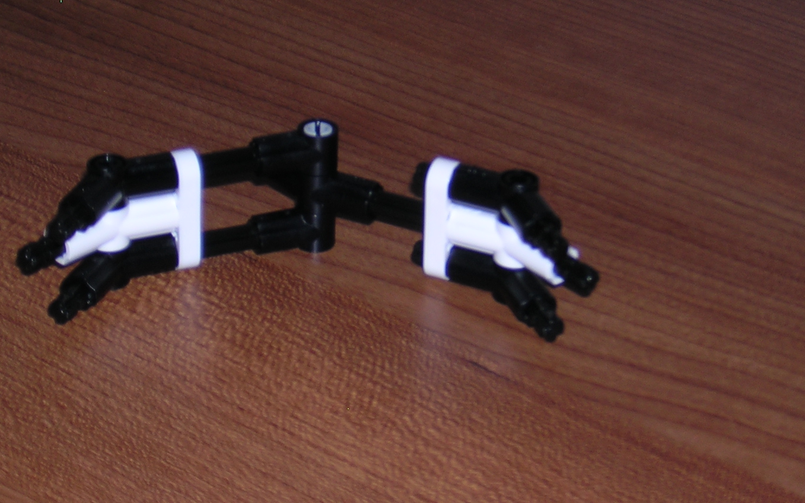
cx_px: 383
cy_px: 203
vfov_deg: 9.7
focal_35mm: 135
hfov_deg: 15.5
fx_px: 2962
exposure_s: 1/60.1
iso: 100
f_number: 4.7
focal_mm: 14.1
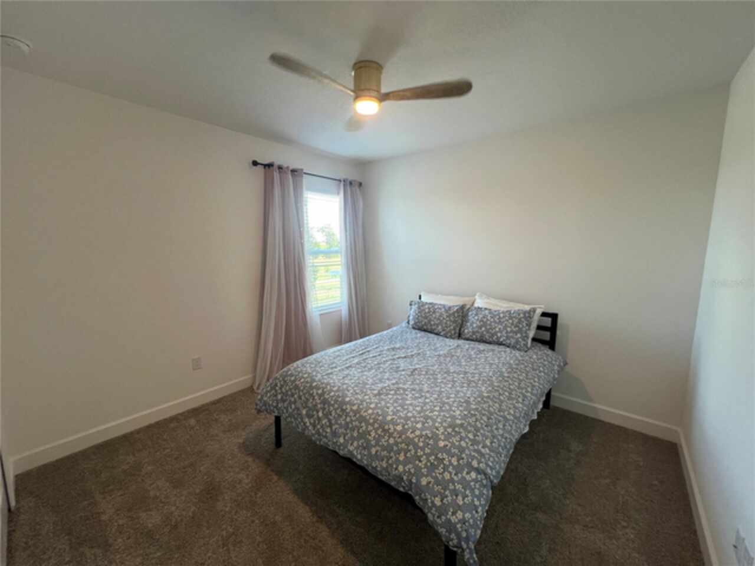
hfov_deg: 106.2
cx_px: 378
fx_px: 284
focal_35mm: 13
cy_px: 283
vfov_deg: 89.9
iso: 200
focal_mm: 1.57
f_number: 1.8
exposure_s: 1/120
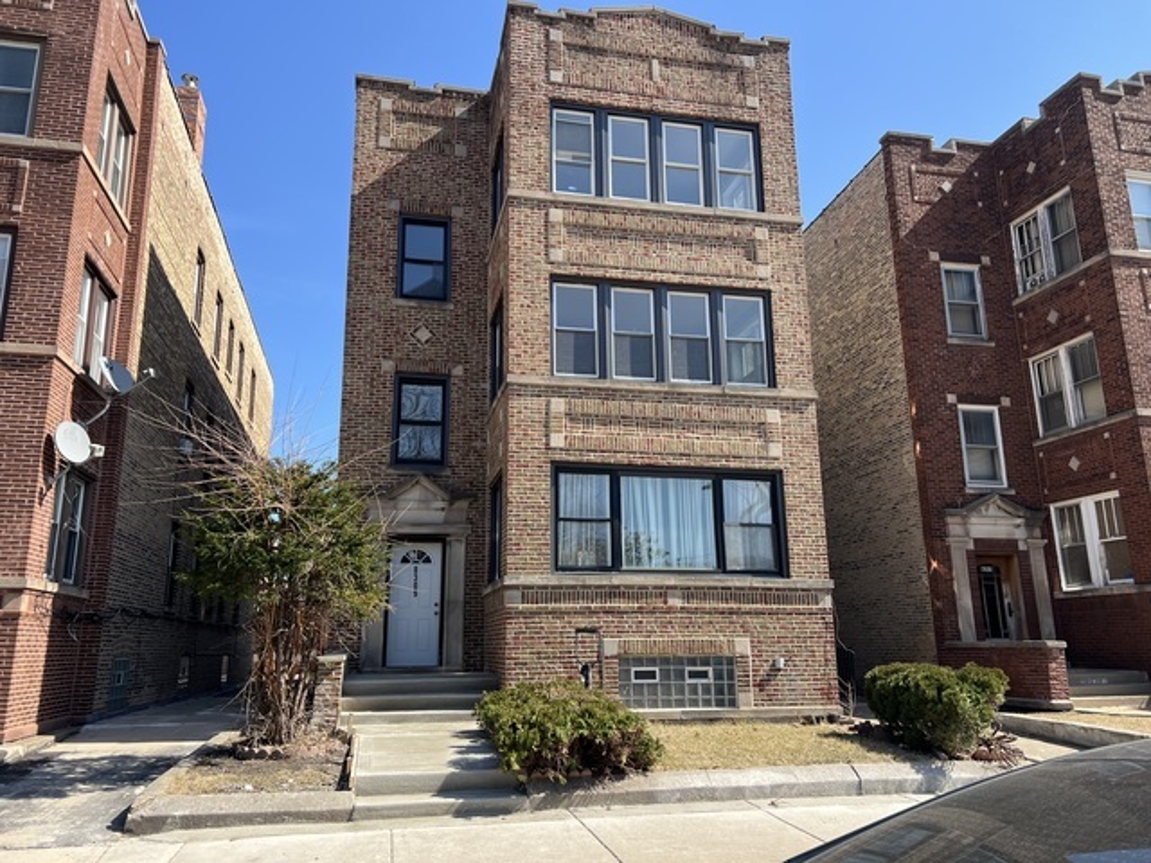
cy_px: 432
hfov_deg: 67.3
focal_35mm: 26
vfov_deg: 53.1
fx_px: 865
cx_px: 576
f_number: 1.5
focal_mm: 5.7
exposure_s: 1/1934
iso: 50
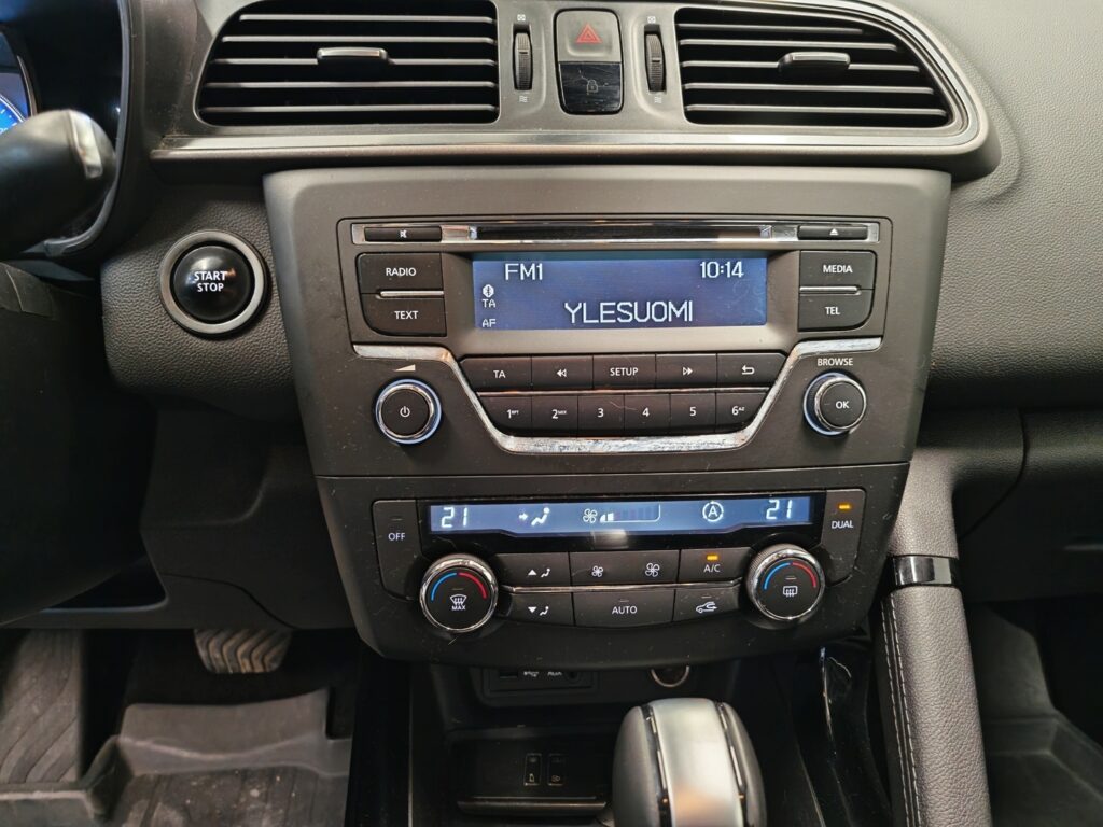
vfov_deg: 58.9
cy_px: 414
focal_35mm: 23
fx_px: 733
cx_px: 552
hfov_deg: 73.9
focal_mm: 5.4
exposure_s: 1/50
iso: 250
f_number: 1.6
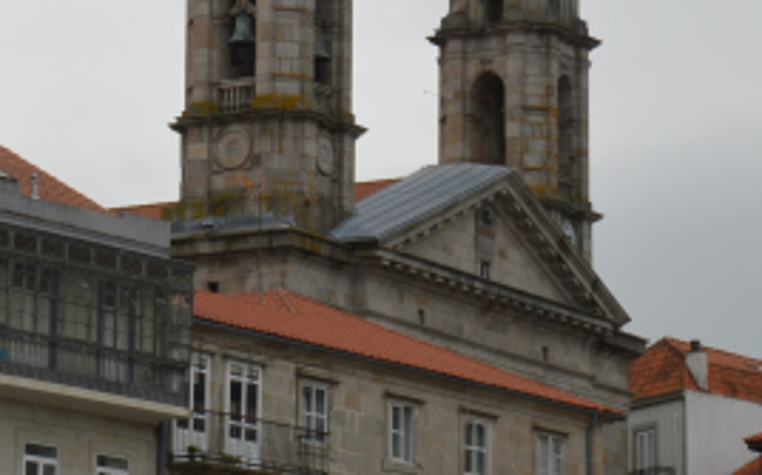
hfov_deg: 10.2
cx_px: 466
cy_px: 40
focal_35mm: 206
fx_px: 4265
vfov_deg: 6.4
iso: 100
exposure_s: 1/200
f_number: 11
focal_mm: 45
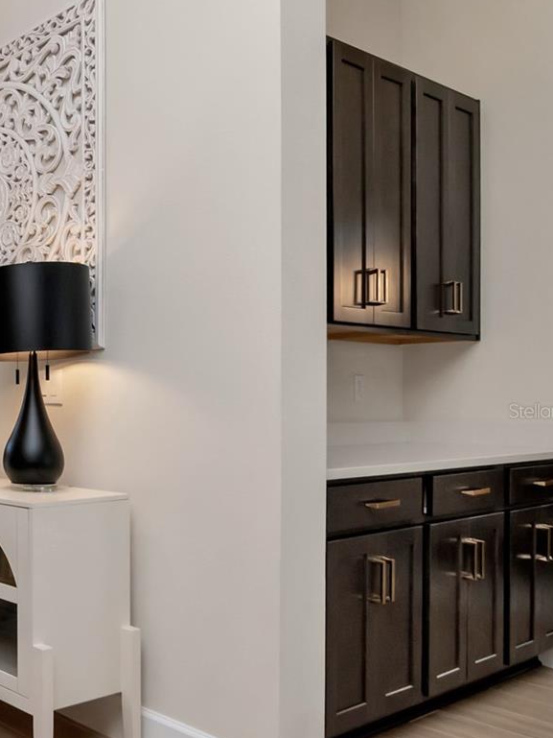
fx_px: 735
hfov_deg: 31.4
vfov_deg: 53.2
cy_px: 411
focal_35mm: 34
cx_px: -173
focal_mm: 11.5
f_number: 7.1
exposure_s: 1/200
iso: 640
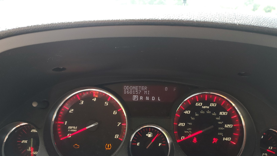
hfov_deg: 56.6
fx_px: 257
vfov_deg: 33.0
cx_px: 146
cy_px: 119
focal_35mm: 35
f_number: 1.5
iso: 50
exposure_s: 1/152
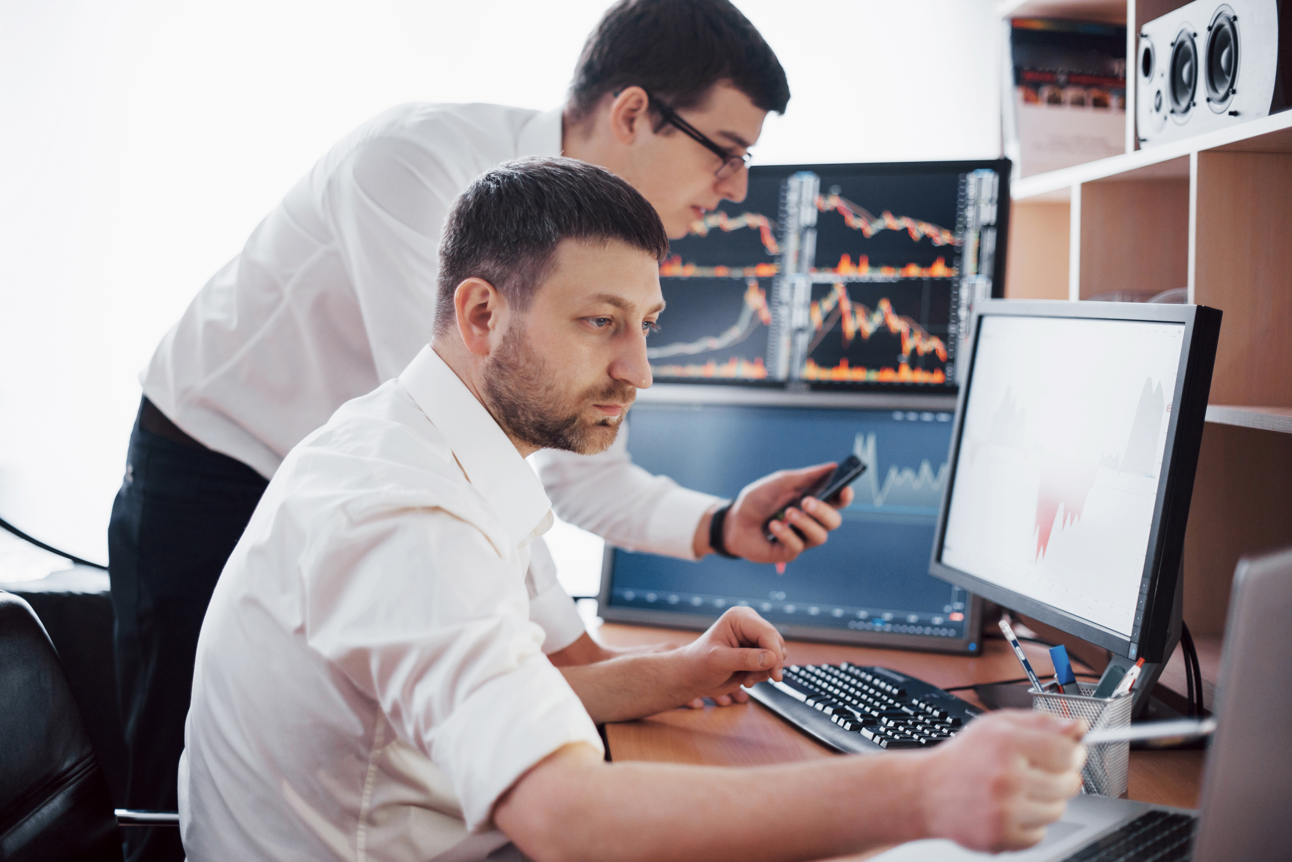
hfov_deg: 39.6
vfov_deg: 27.0
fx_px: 1795
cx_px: 646
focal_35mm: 50
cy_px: 431
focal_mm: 50
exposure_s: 1/160
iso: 500
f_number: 2
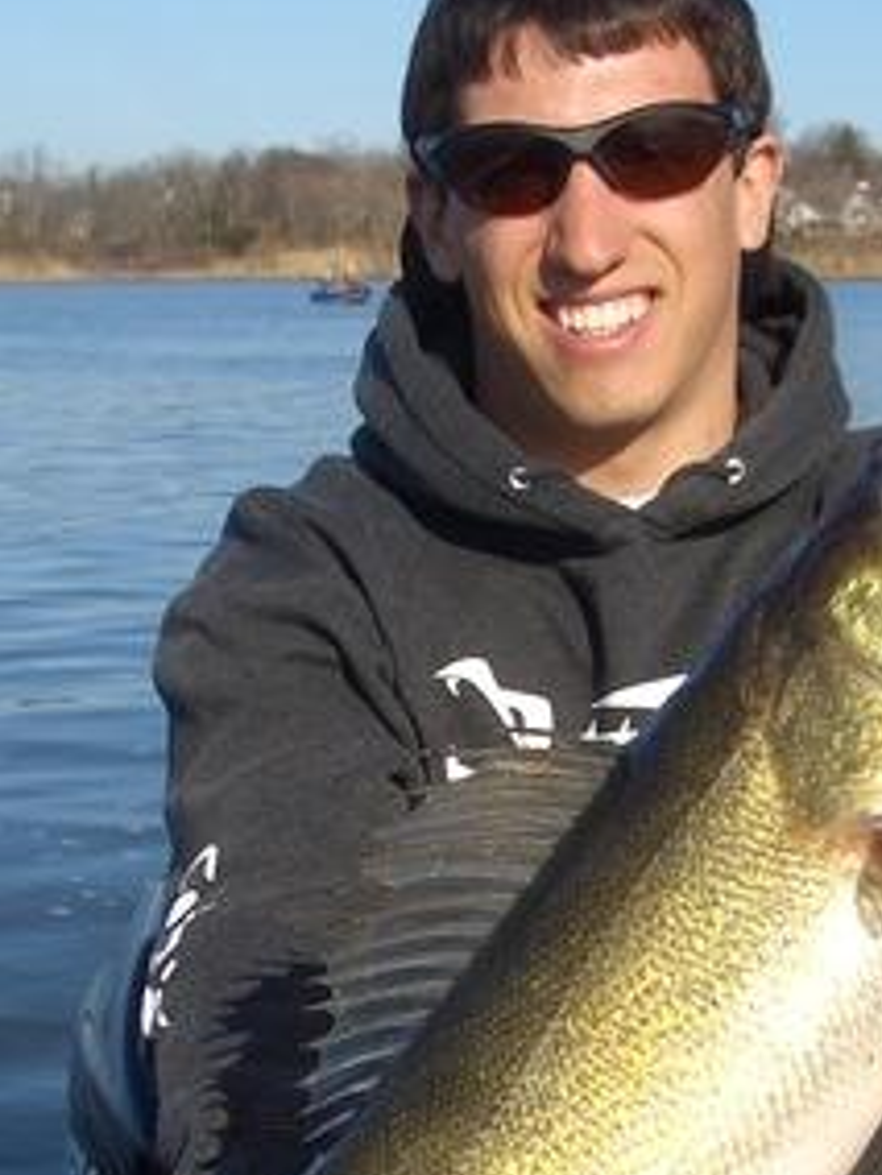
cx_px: 526
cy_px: 1043
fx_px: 2684
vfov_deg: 24.1
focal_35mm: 79
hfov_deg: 18.6
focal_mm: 5.8
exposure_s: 1/500
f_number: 4.3
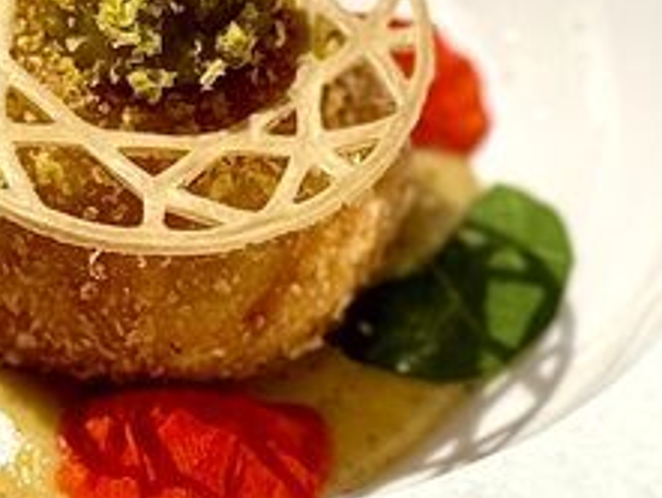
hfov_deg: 15.1
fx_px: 2487
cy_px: 123
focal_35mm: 130
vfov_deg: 11.4
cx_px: 157
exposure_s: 1/2667
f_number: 1.78
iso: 80
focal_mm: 6.76
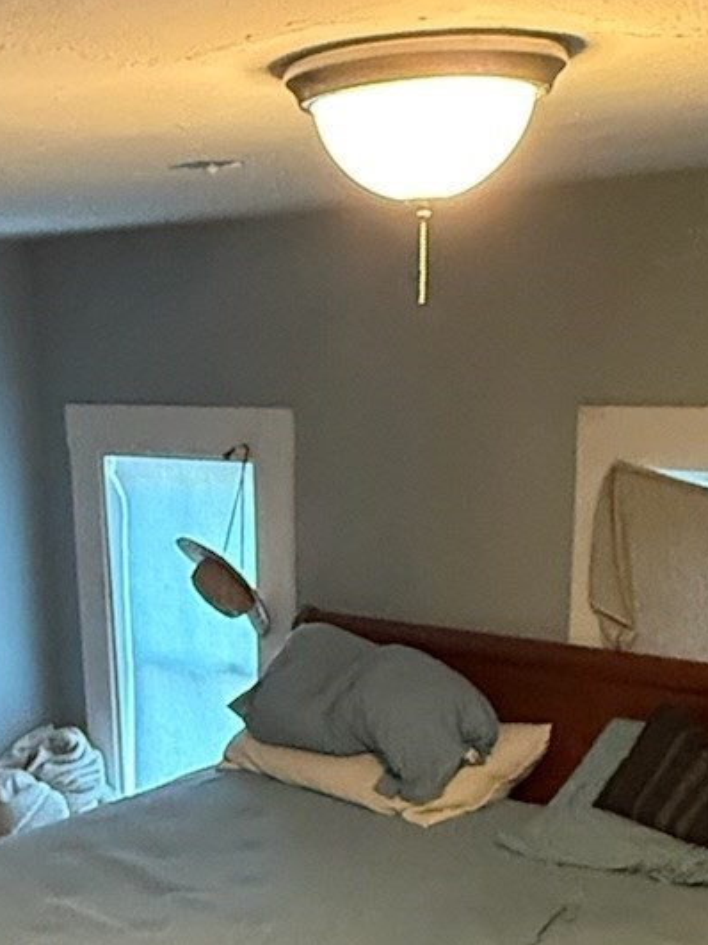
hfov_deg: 26.9
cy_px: 865
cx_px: 233
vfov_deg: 33.5
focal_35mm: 54
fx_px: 1473
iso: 640
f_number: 2.2
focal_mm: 2.22
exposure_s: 1/60
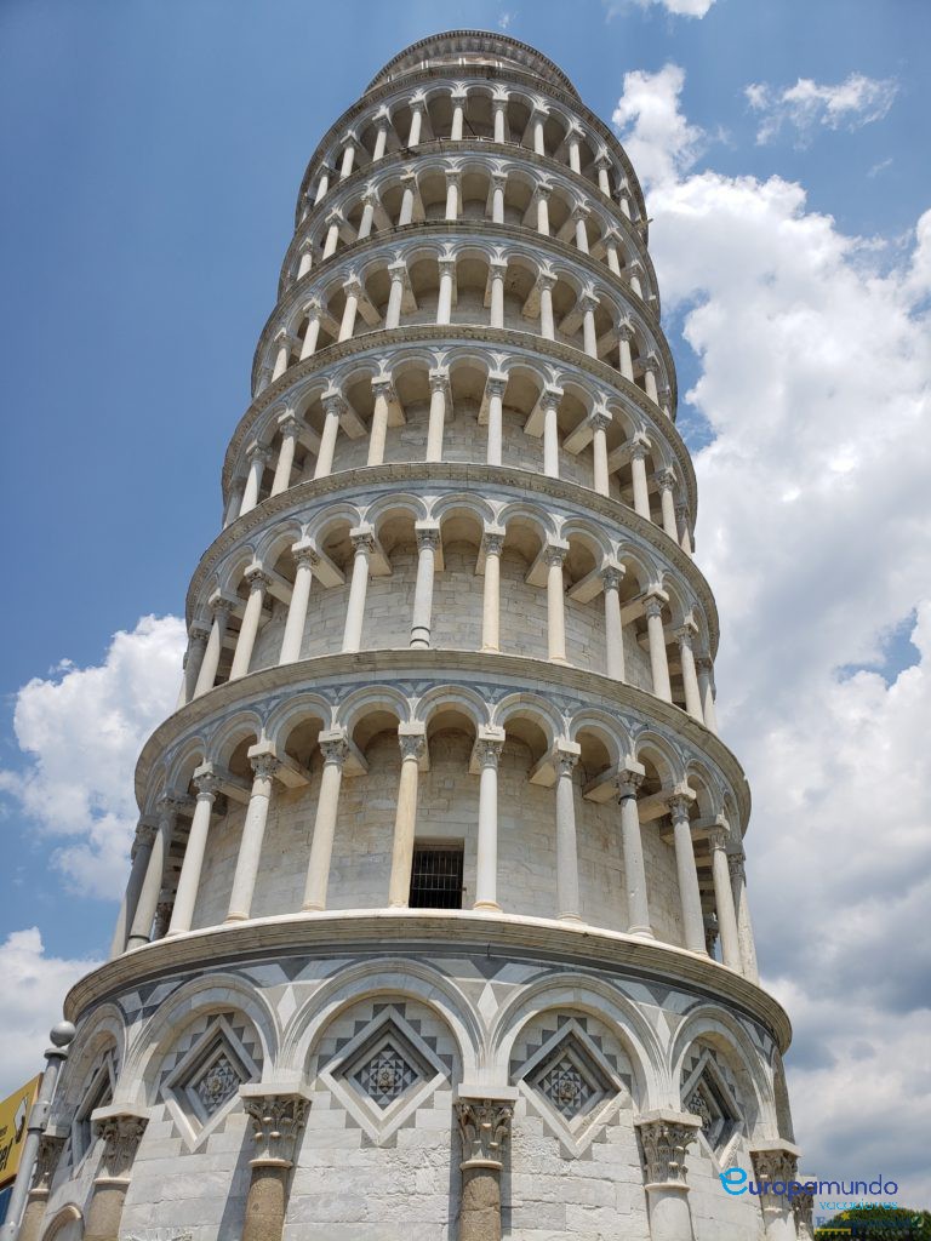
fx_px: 932
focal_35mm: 26
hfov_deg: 53.1
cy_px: 620
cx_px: 466
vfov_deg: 67.3
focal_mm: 4.3
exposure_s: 1/2265
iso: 50
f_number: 2.4
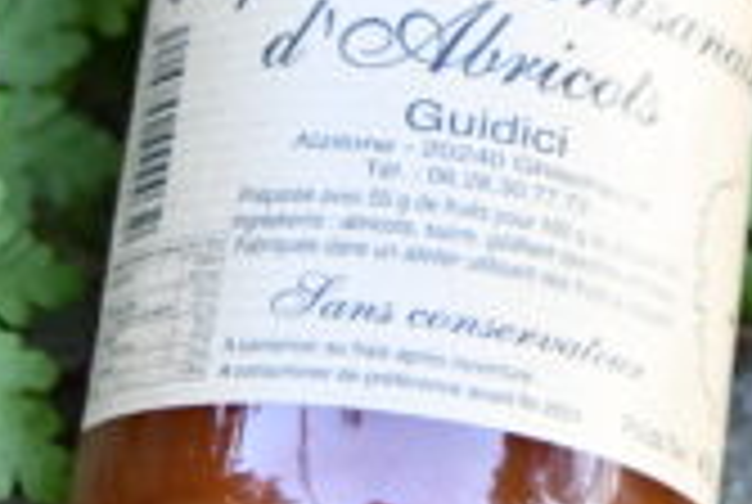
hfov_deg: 9.5
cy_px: -166
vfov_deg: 6.4
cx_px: 747
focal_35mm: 215
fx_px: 4499
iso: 12800
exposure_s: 1/160
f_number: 6.3
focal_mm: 60
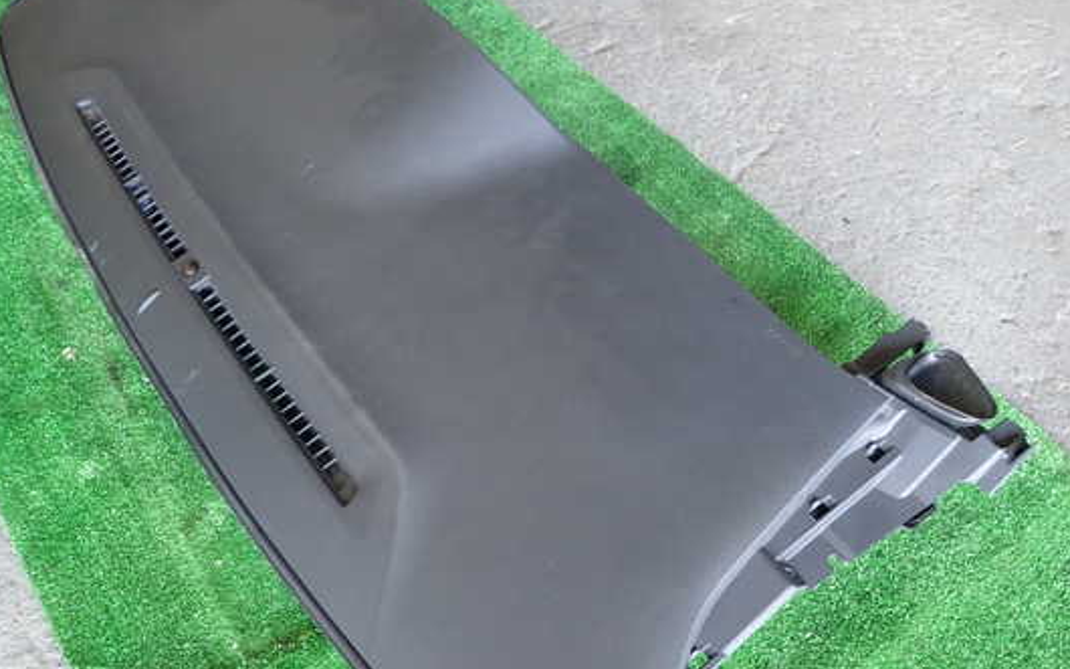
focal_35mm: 30
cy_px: 364
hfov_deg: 62.9
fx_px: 875
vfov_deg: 41.8
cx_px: 551
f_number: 2
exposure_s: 1/30
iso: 200
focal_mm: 4.5
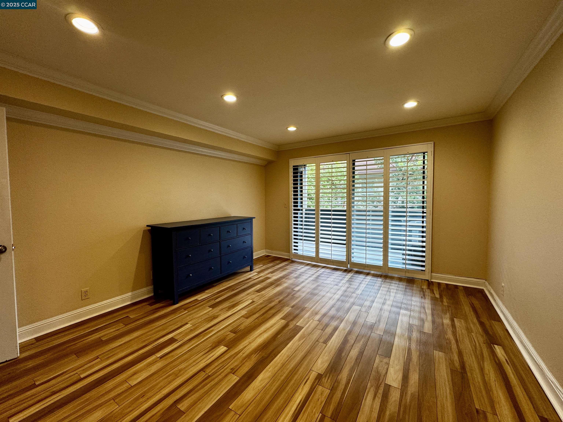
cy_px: 211
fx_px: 228
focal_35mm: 14
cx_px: 282
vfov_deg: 85.7
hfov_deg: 102.1
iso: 125
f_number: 2.2
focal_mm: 2.22
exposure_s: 1/120
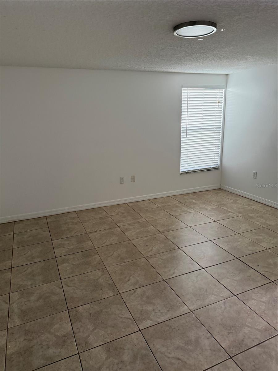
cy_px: 186
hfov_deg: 56.8
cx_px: 139
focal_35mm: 24
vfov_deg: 71.6
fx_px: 257
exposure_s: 1/180
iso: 200
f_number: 1.78
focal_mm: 6.76
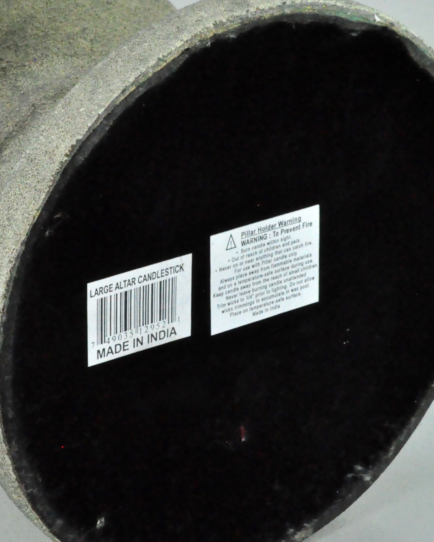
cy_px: 255
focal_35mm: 172
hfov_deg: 9.0
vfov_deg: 11.2
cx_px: 209
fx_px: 2763
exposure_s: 1/125
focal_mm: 55
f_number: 18
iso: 3200
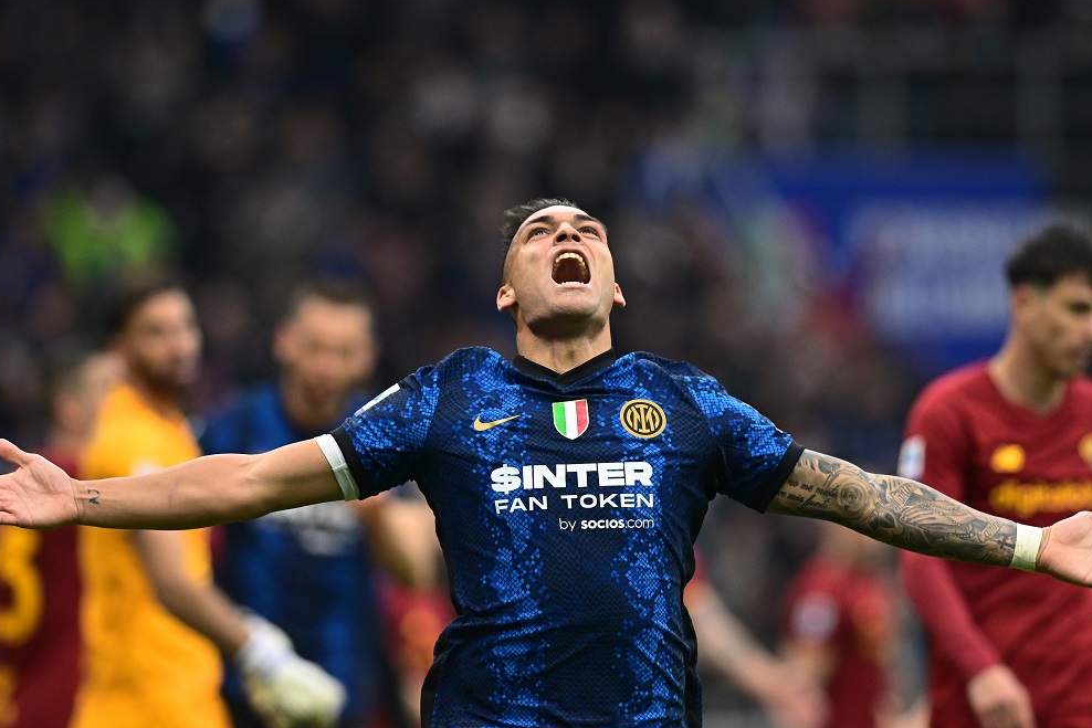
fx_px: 15714
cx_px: 539
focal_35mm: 518
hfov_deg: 4.0
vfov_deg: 2.7
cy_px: 449
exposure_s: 1/1600
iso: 2000
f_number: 3.5
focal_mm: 400
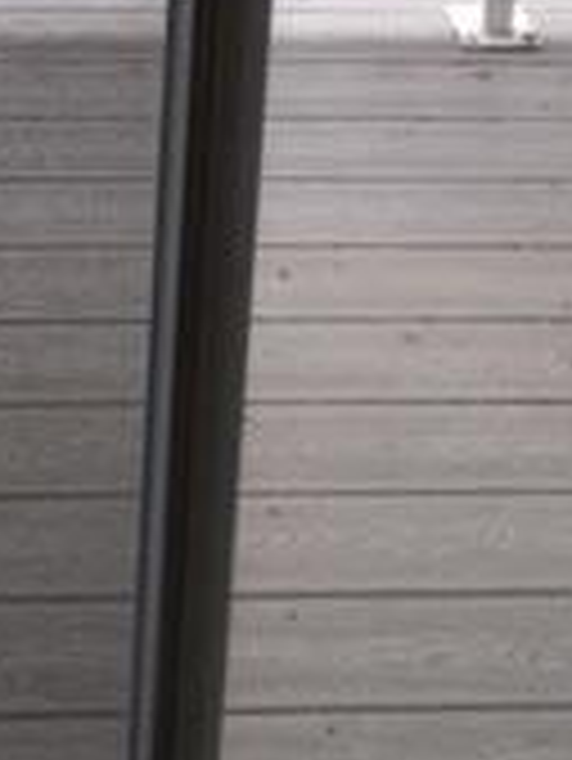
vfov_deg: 15.9
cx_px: -99
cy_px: -495
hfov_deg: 13.2
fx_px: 2420
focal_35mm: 110
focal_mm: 4.15
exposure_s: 1/250
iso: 32
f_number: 2.2
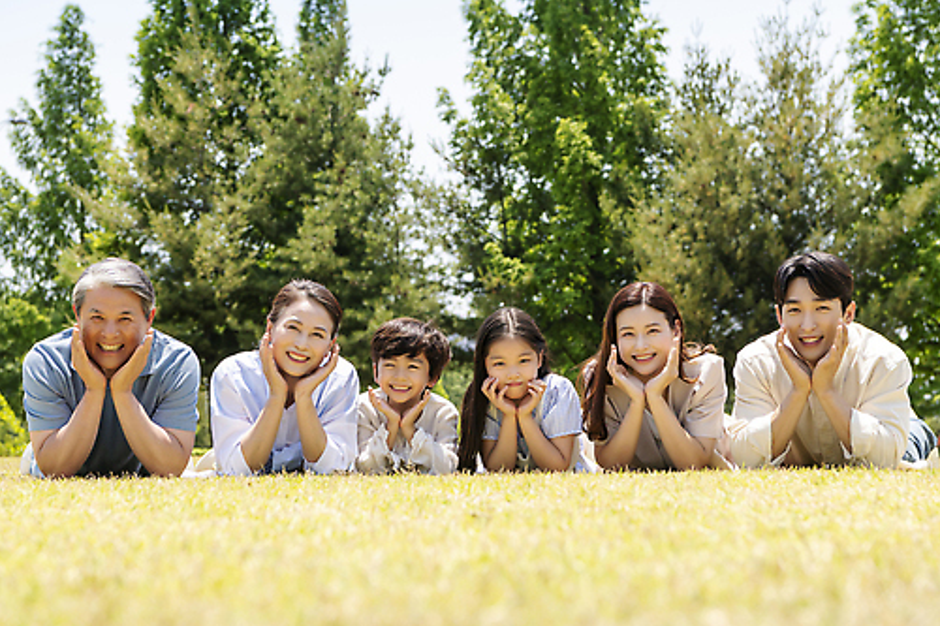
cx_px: 464
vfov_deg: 16.2
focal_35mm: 84
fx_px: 2192
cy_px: 263
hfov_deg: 24.2
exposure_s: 1/320
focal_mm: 70
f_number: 5.6
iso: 160
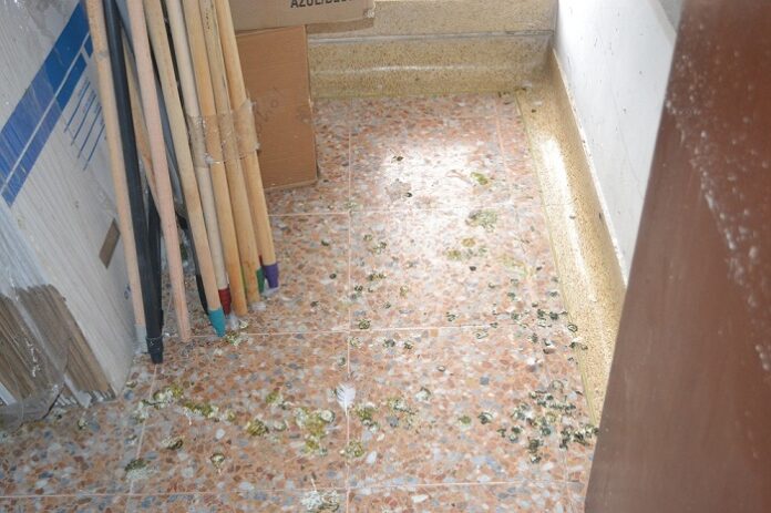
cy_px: 256
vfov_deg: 30.8
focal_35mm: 44
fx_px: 931
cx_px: 386
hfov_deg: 45.0
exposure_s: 1/60
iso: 1400
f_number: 4.5
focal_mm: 29
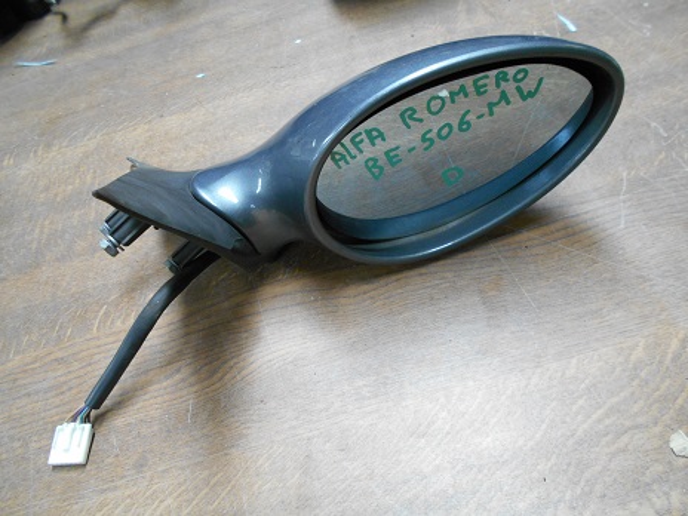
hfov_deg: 67.3
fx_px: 517
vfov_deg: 53.1
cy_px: 258
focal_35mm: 26
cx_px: 344
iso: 320
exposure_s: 1/30
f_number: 3.2
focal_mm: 4.6
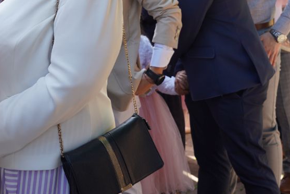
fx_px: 621
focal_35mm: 77
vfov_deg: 17.5
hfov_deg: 25.1
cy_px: 16
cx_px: 4
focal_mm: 33
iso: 125
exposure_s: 1/100
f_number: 4
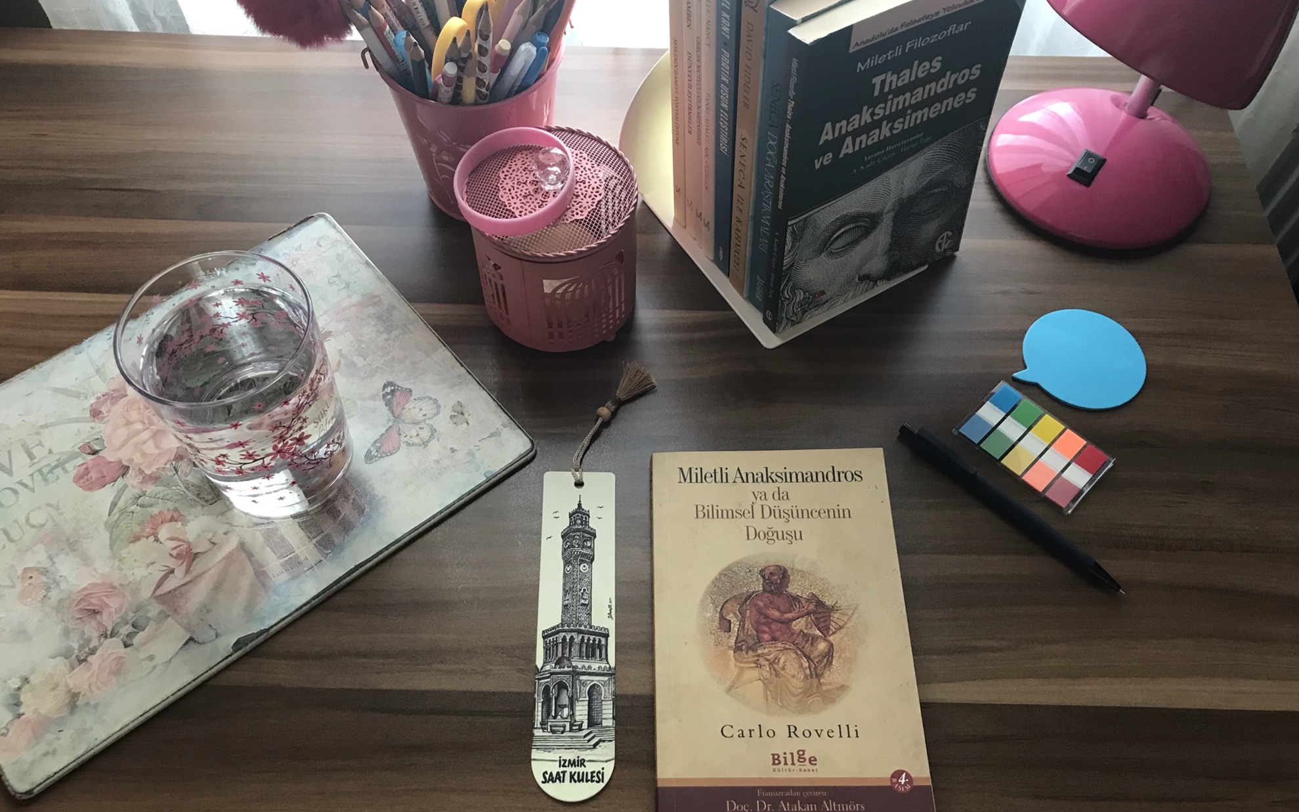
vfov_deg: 41.8
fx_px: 1062
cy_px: 444
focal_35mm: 30
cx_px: 651
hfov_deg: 62.9
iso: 64
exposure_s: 1/17
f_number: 1.8
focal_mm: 3.99
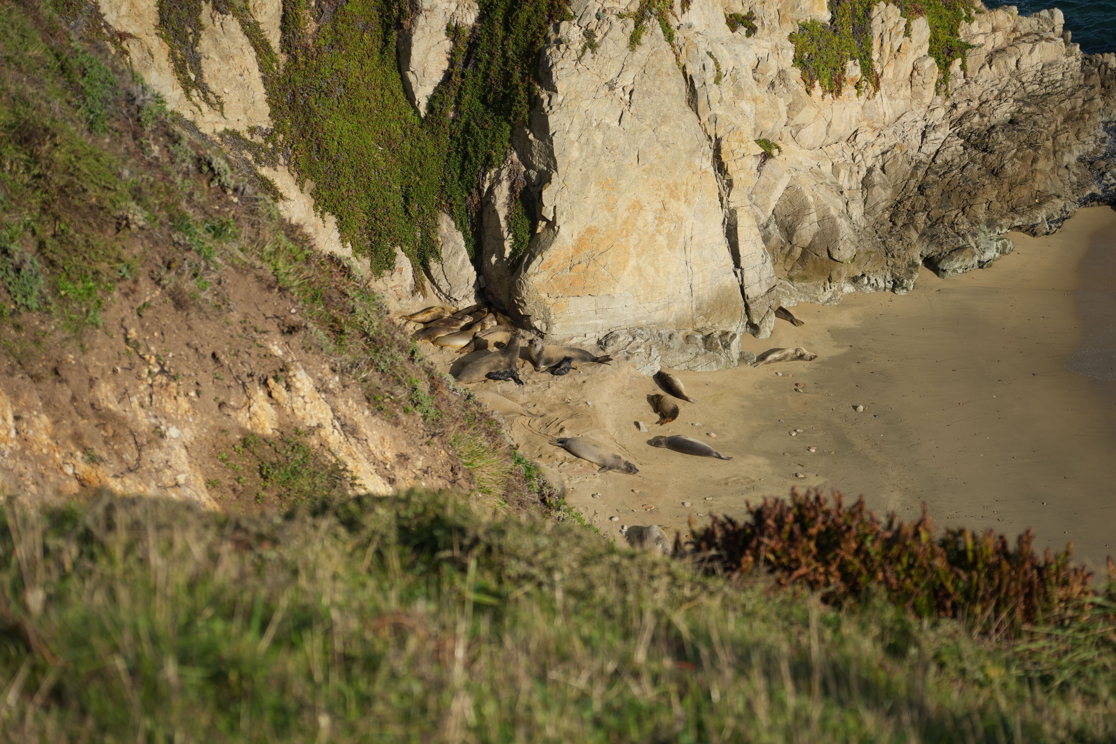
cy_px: 374
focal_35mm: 140
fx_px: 4340
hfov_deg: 14.7
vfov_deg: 9.8
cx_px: 558
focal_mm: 139
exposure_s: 1/800
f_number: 6.3
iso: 200
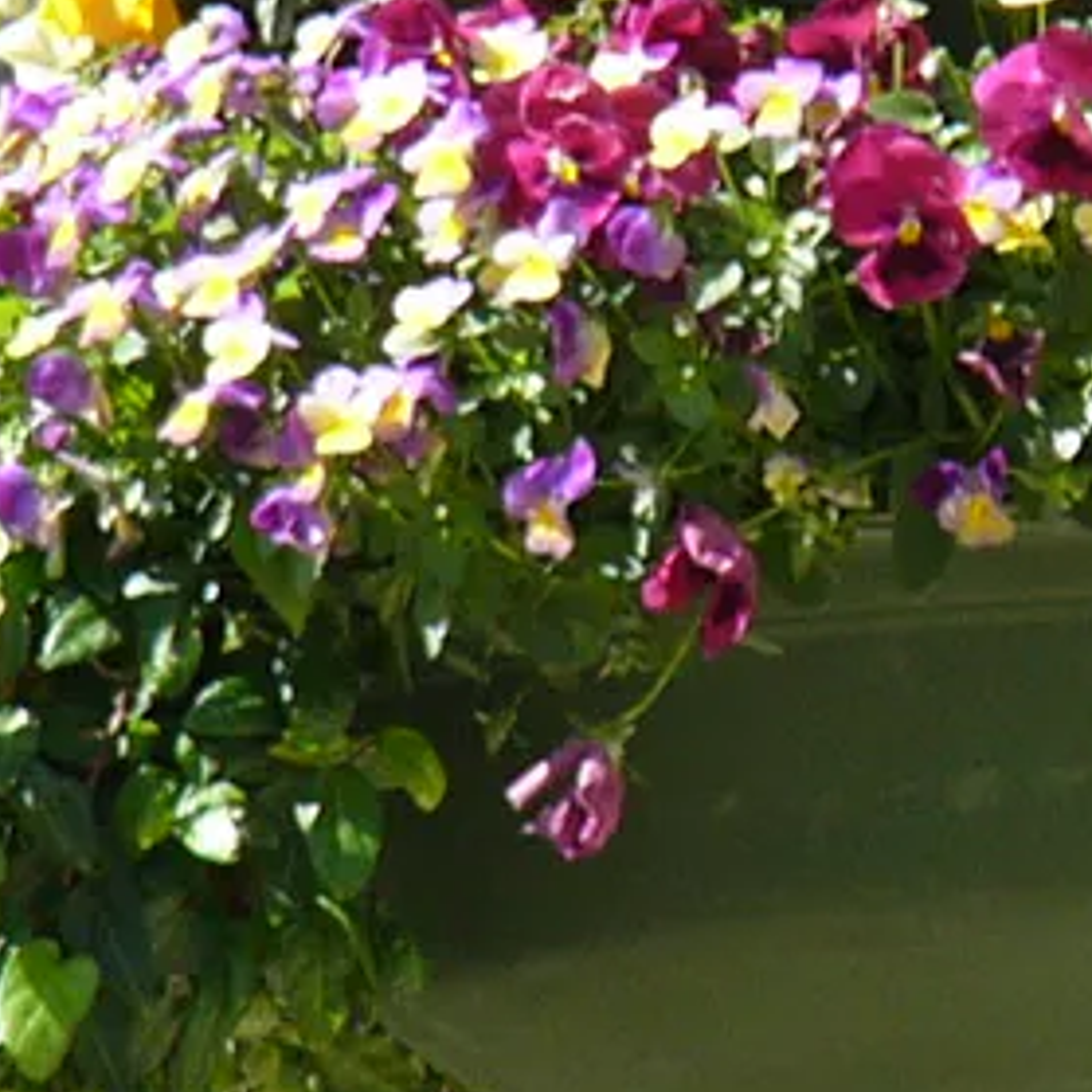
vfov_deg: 1.1
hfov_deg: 1.1
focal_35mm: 1585
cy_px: 458
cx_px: 1018
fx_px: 56569
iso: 50
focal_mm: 52.1
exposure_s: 1/250
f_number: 4
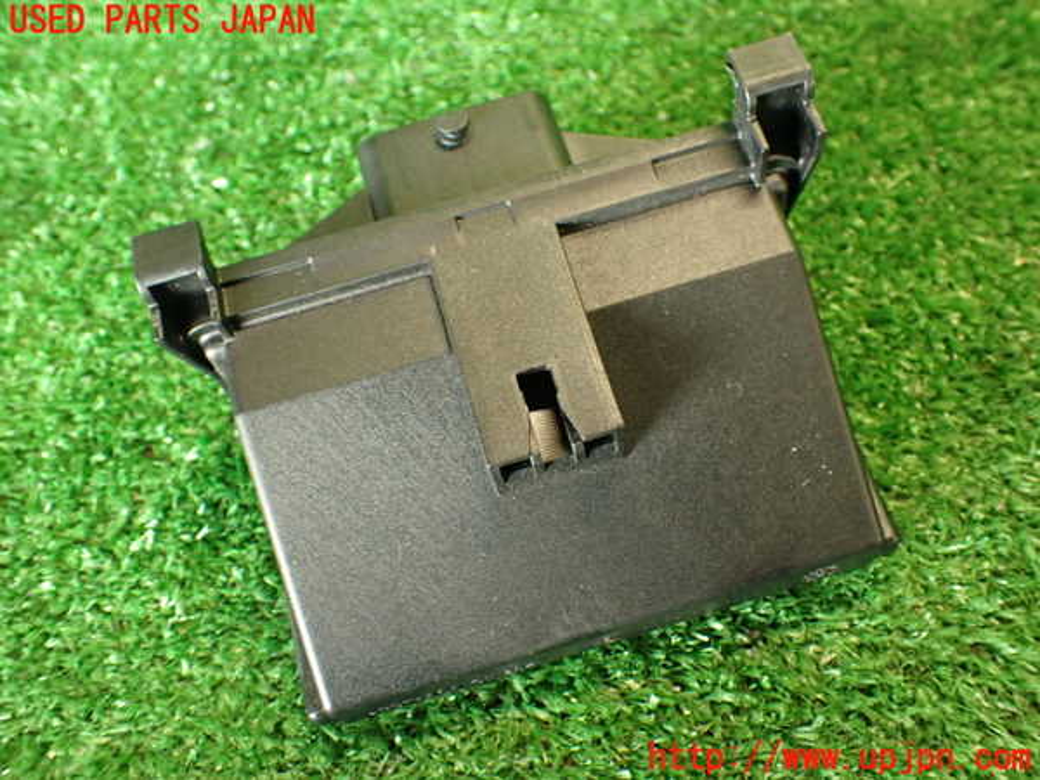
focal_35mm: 32
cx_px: 520
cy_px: 390
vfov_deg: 44.2
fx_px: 961
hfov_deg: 56.8
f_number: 2.4
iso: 400
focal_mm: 5.79
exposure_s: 1/30
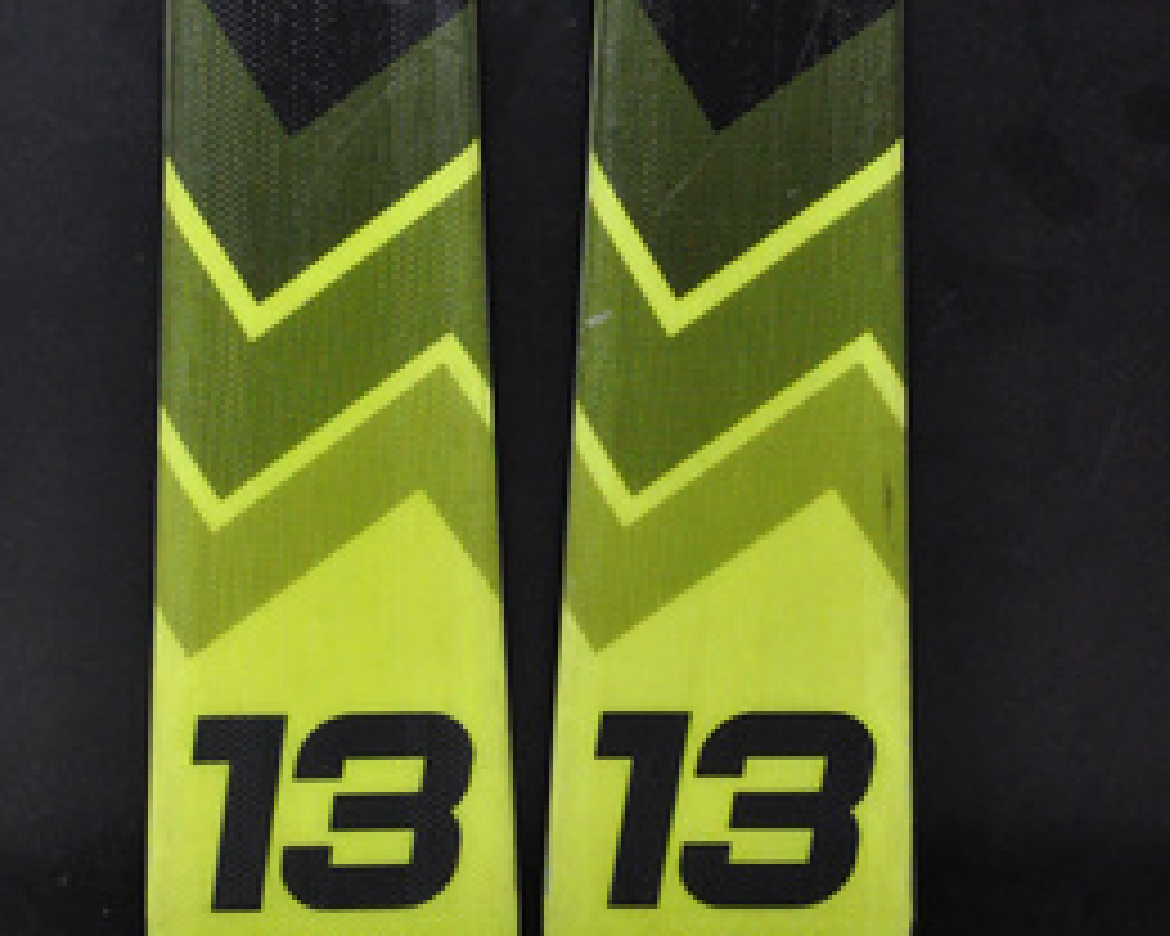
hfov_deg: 9.9
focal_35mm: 195
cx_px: 524
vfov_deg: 7.9
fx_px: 6752
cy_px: -4
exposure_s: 1/125
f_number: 8
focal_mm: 80
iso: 3200
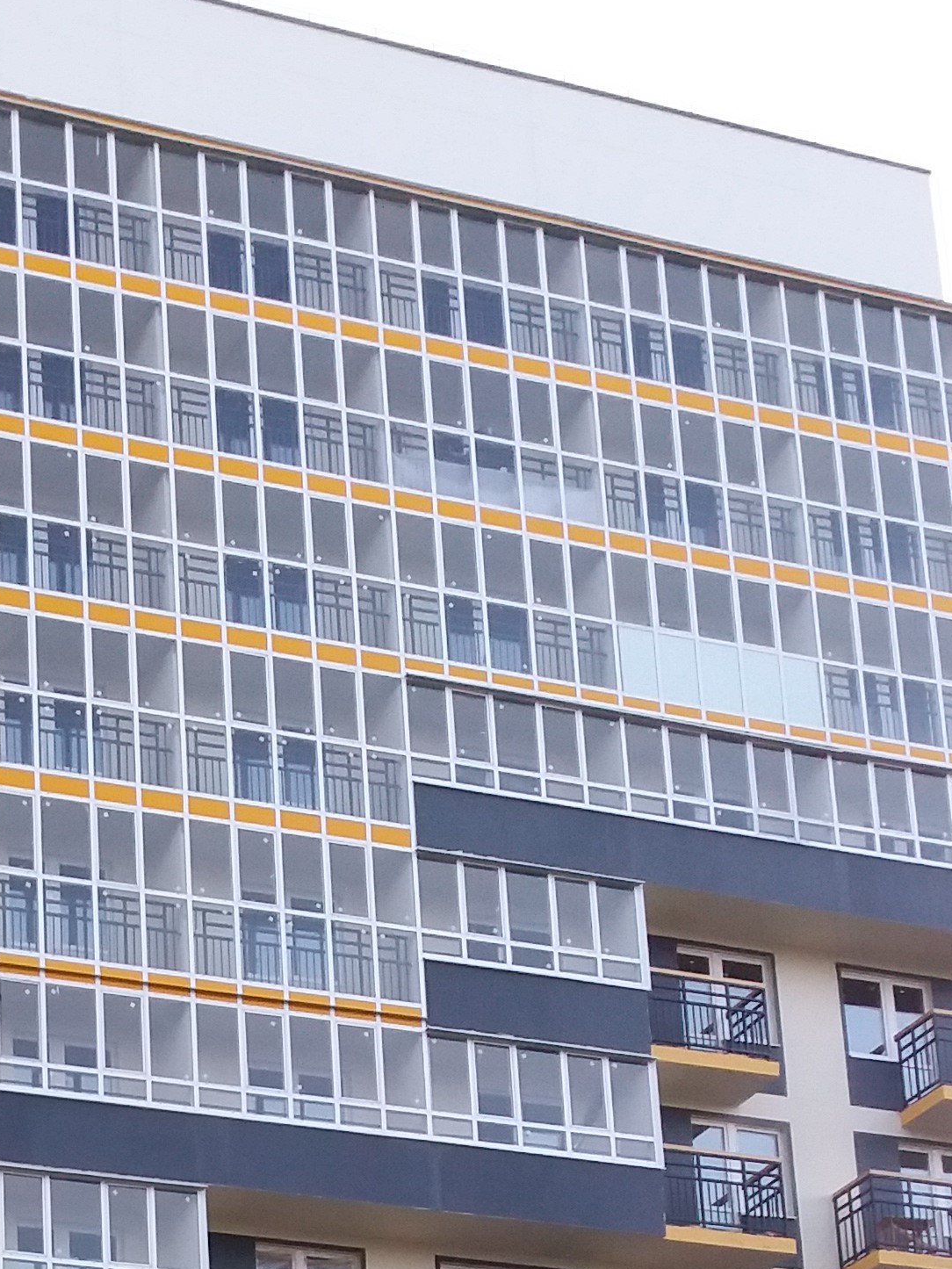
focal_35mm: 80
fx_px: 2933
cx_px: -256
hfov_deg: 17.4
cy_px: 1723
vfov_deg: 21.6
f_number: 1.9
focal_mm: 3.7
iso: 160
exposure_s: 1/25
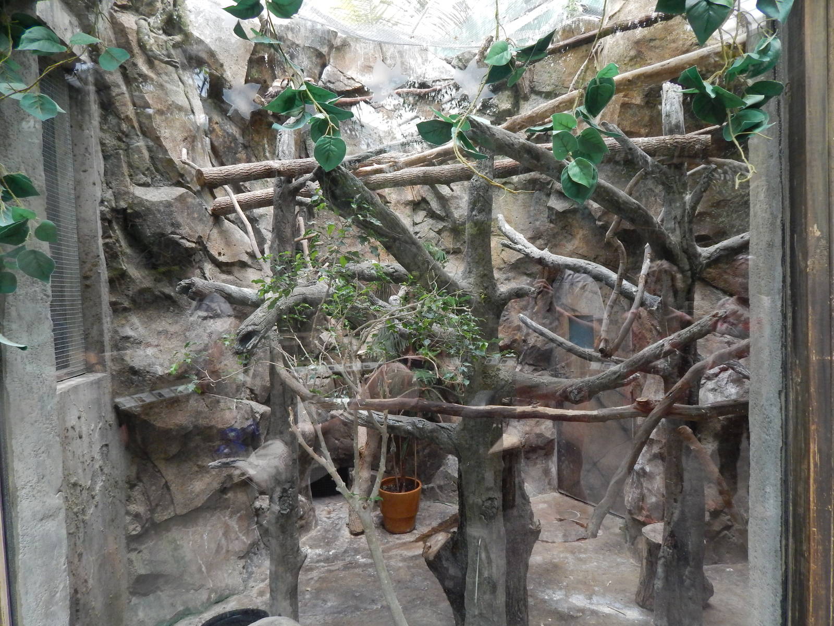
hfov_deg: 73.9
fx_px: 554
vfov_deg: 58.9
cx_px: 417
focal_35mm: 23
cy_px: 313
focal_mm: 4
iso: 320
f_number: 3
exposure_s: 1/250
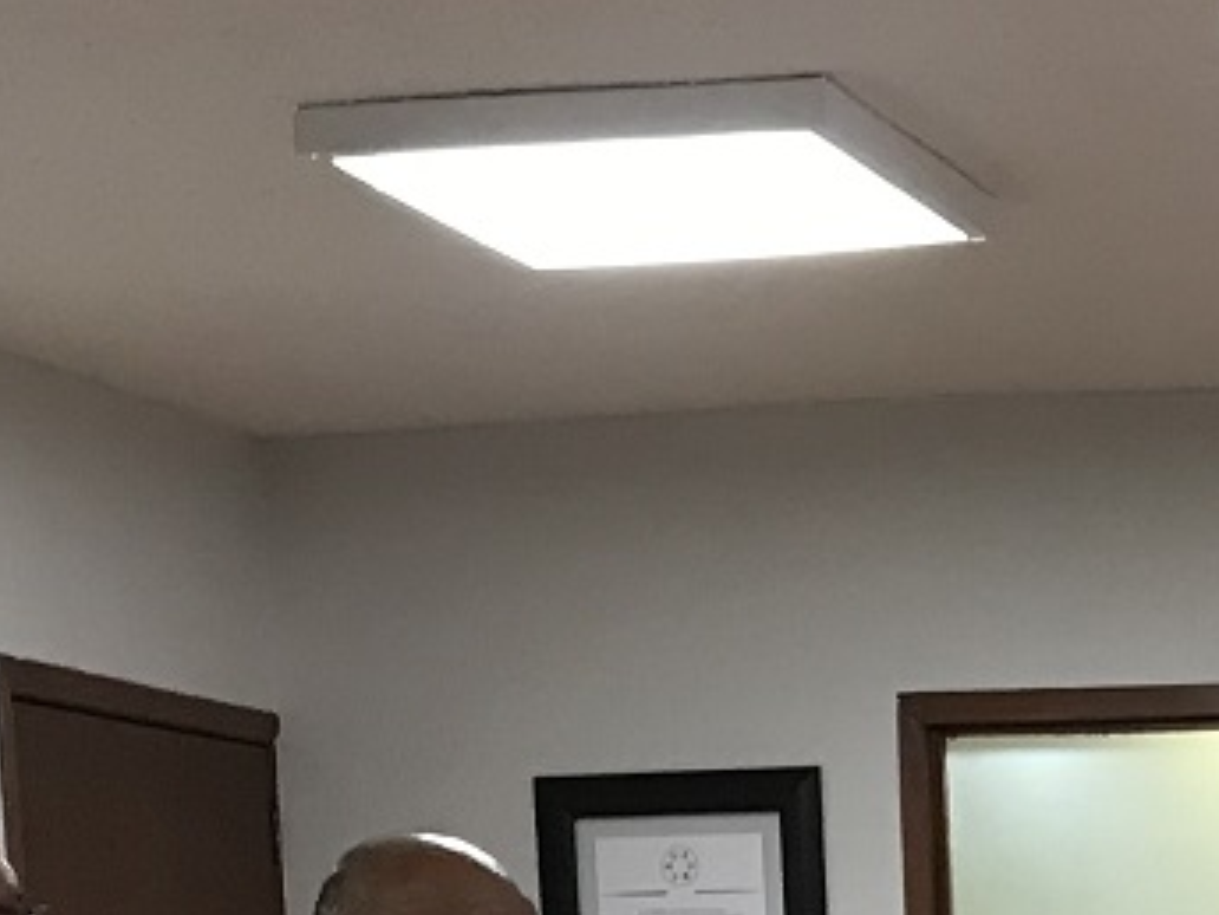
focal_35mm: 122
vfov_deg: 11.0
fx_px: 4296
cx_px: 1421
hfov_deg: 15.6
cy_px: 1867
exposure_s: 1/15
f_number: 1.8
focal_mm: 3.99
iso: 50
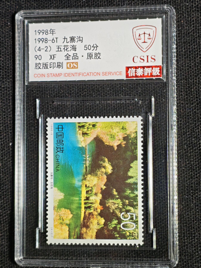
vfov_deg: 22.5
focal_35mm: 87
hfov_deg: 17.0
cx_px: 100
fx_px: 674
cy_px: 134
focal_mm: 4.94
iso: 50
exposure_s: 1/630
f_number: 1.5
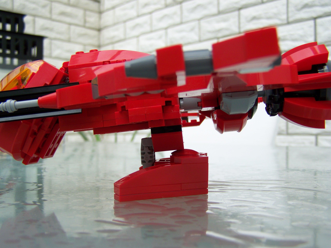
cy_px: 124
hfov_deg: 49.0
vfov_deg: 37.7
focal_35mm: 38
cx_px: 166
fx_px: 363
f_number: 2.8
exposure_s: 1/250
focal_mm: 6.3
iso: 64
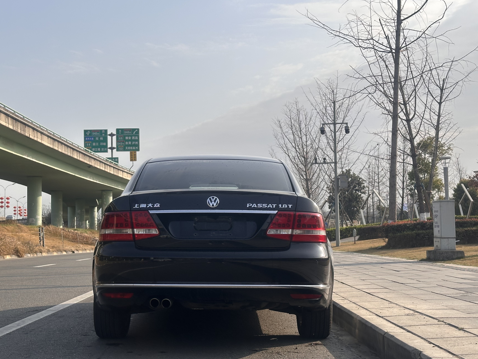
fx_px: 773
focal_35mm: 56
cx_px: 224
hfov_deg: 34.3
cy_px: 183
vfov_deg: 26.1
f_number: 1.78
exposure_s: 1/4016
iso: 64
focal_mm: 6.86
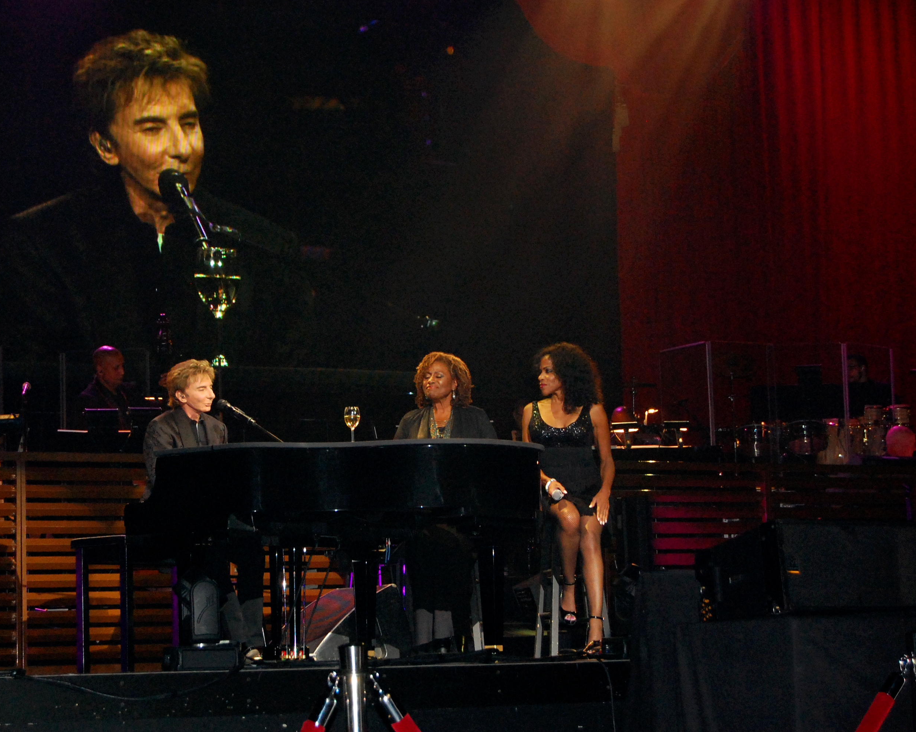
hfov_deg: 23.3
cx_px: 380
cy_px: 366
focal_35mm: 82
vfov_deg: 18.7
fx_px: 2223
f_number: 5.6
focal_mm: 48
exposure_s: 1/60
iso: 1600
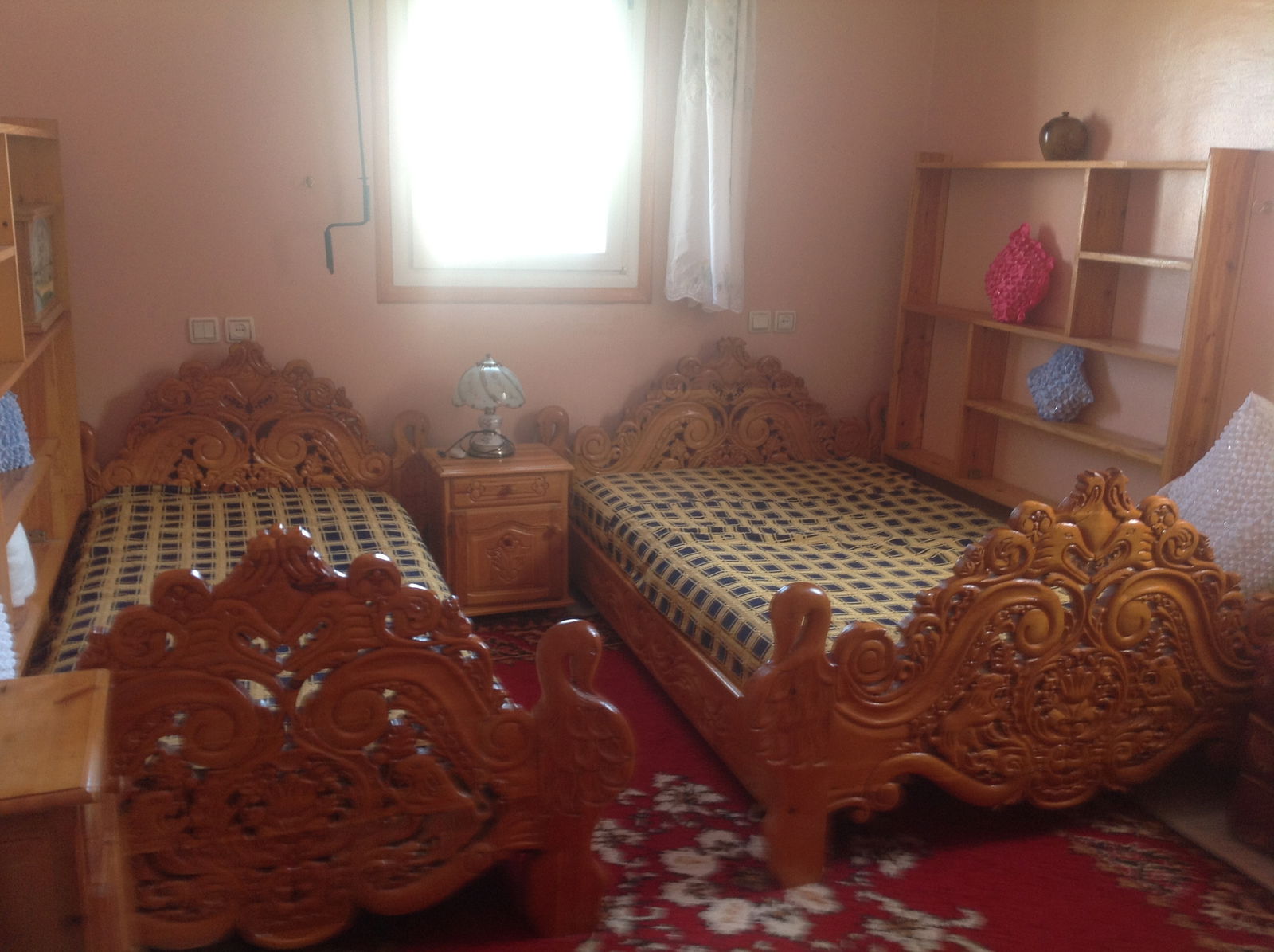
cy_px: 476
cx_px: 637
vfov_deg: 40.6
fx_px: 1286
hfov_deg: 52.7
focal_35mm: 35
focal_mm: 4.28
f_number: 2.4
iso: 50
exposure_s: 1/24
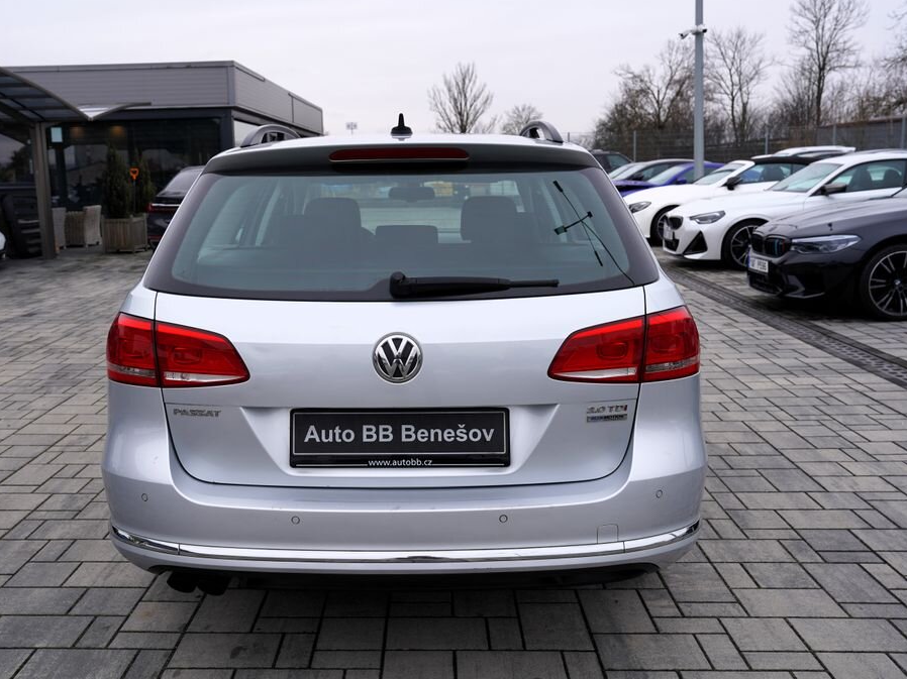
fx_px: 891
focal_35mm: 34
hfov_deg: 53.8
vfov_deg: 41.8
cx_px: 401
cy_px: 337
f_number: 6.3
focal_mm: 31
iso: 100
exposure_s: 1/160
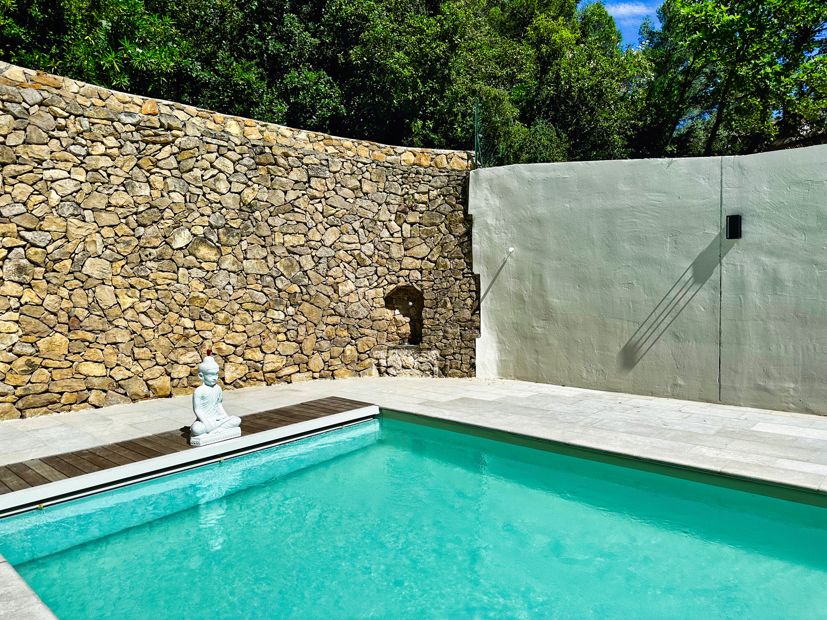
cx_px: 414
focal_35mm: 24
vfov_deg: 56.8
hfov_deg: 71.6
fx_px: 573
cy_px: 310
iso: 80
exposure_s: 1/12048
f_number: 1.78
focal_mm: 6.86
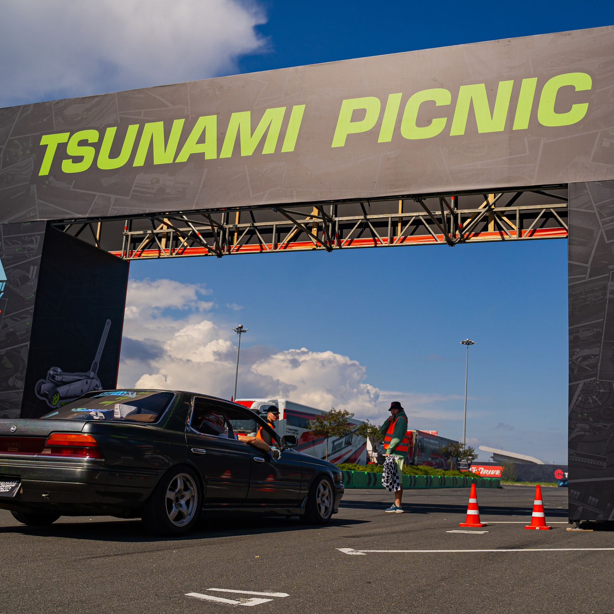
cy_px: 307
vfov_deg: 46.0
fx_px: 722
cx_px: 344
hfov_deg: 46.0
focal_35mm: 36
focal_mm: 28
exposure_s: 1/6400
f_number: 4
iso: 100
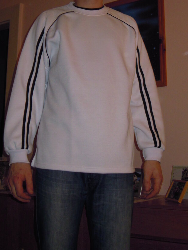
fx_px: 377
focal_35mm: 52
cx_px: 86
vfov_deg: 36.2
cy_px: 73
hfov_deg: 28.0
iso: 200
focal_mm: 6.4
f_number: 3
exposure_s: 1/30
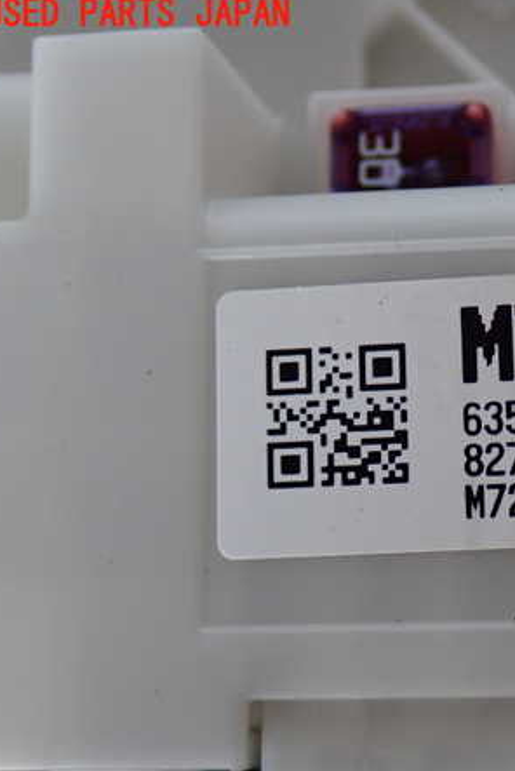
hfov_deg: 17.6
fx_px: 1628
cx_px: 496
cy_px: 385
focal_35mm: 76
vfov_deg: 26.6
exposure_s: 1/50
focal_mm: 9.65
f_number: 3.3
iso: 400
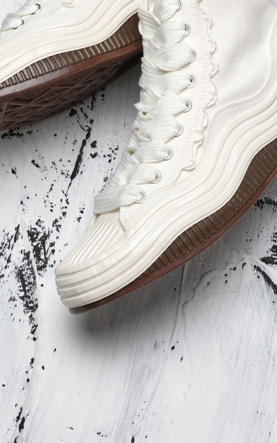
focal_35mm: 174
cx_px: 146
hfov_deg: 7.5
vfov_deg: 12.0
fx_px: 2101
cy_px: 94
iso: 160
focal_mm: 120
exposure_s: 1/100
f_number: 18
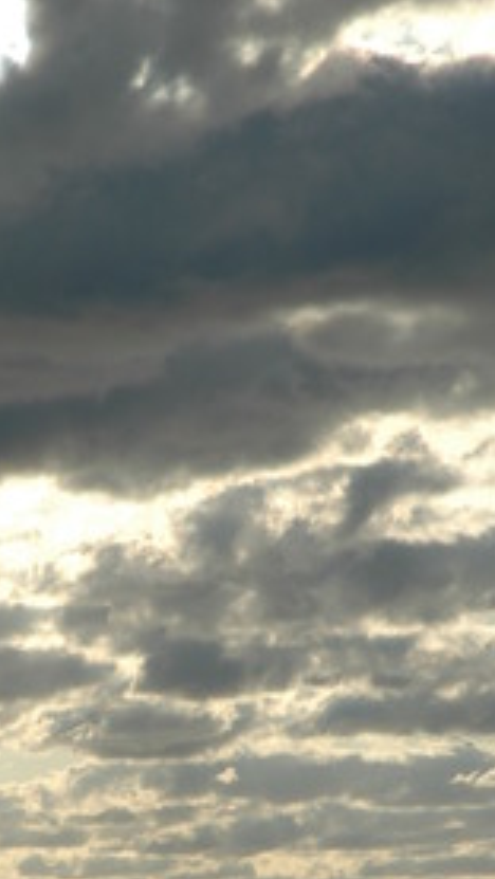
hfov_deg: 6.1
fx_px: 4616
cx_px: 82
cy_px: 789
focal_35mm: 198
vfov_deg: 10.8
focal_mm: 70
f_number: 11
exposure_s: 1/500
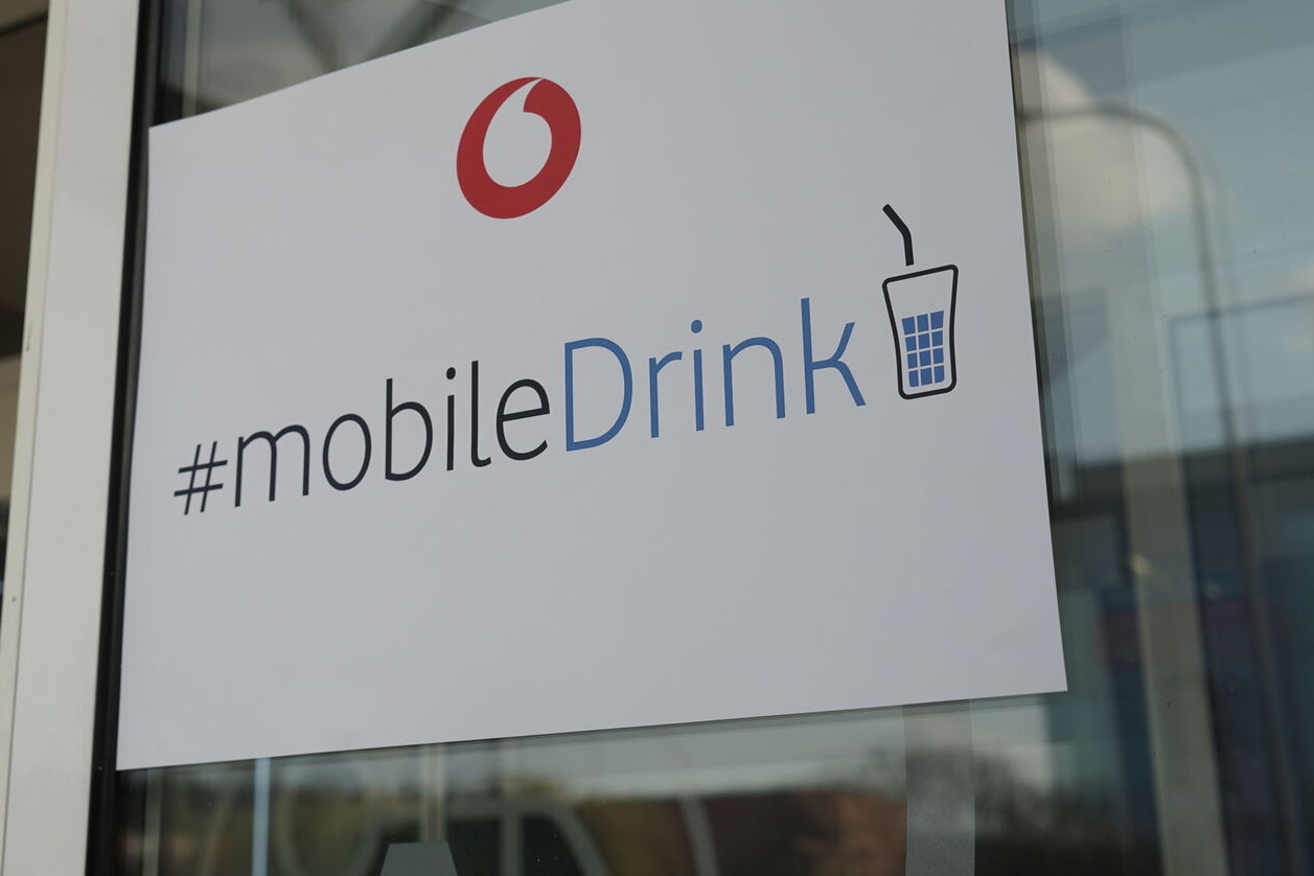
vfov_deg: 24.5
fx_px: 2007
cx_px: 483
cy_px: 279
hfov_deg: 36.0
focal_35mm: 55
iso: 100
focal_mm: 36
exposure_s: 1/200
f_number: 5.6
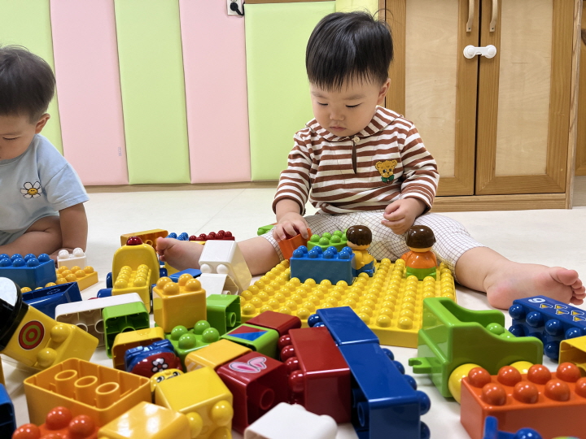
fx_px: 440
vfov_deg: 53.1
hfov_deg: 67.3
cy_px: 220
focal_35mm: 26
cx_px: 293
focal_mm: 5.1
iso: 100
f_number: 1.6
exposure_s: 1/120
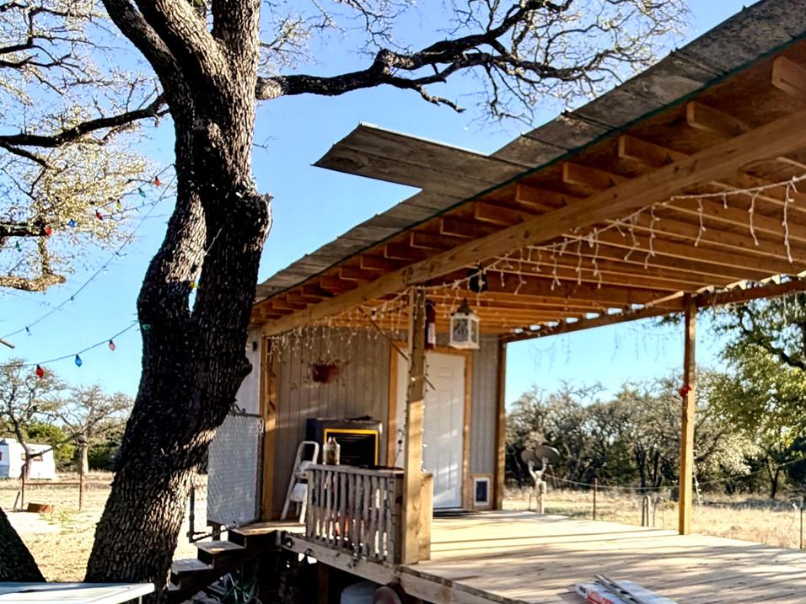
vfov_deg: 45.6
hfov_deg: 54.7
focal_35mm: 30
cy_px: 430
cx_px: 674
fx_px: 699
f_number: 2.2
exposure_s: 1/770
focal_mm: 2.22
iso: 40
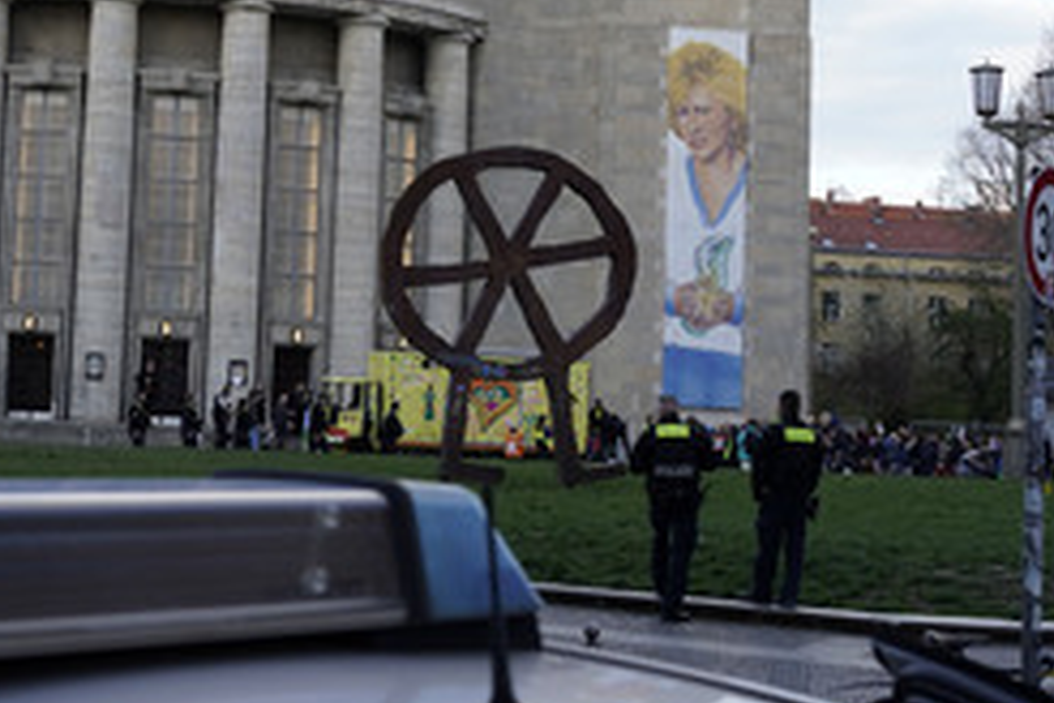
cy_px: 107
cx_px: 289
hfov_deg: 26.1
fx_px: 2254
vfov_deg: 17.5
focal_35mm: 77
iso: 320
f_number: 5.6
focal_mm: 42
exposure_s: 1/250
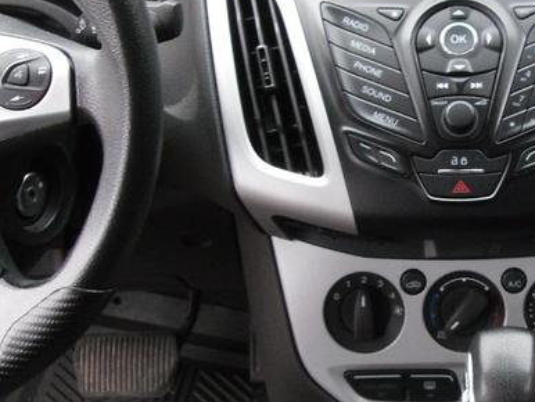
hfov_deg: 16.8
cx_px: 464
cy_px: 204
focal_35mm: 116
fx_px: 1794
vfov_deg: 12.8
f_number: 3.5
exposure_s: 1/22
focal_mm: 6.3
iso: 100
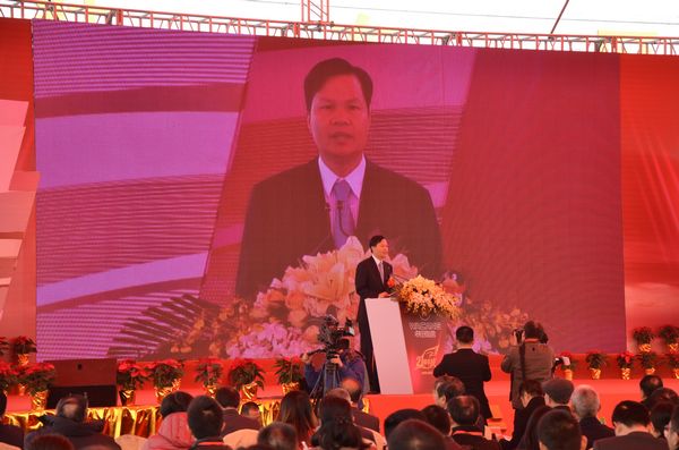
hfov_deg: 19.5
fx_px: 1976
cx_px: 340
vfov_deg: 13.0
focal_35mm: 105
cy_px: 225
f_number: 6.3
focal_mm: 70
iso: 200
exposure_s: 1/125
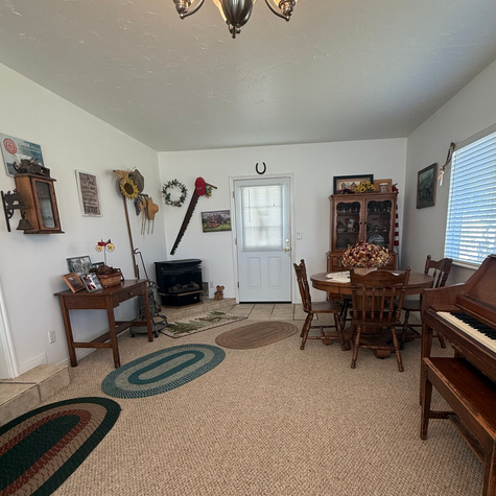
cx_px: 257
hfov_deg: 74.8
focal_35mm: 20
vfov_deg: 73.8
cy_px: 303
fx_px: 324
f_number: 2.2
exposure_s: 1/120
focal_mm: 2.22
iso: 100
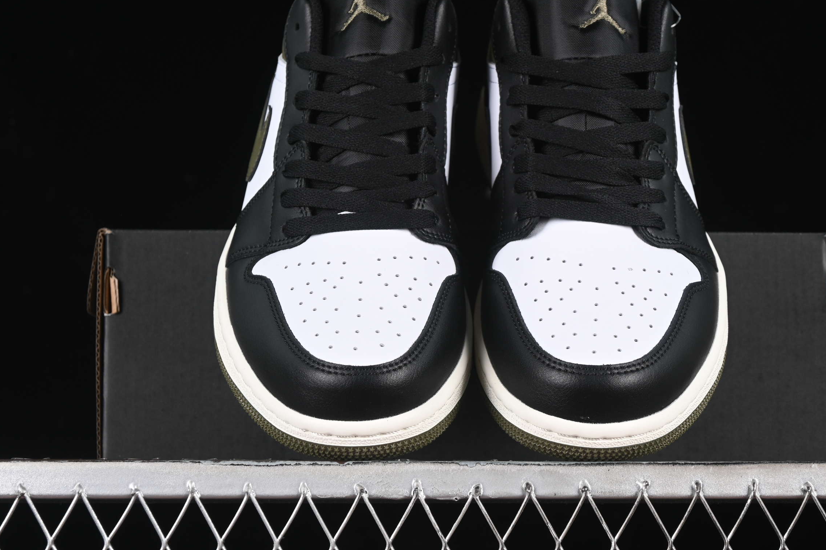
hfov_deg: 22.1
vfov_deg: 14.9
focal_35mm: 92
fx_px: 2111
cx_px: 462
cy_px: 251
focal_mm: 50
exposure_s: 1/60
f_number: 6.3
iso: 160
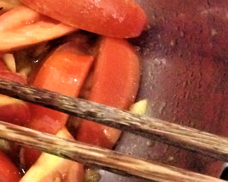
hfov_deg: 15.0
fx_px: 810
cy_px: 59
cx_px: -98
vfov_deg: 12.8
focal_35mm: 120
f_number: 2.4
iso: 800
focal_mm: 4.12
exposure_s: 1/15
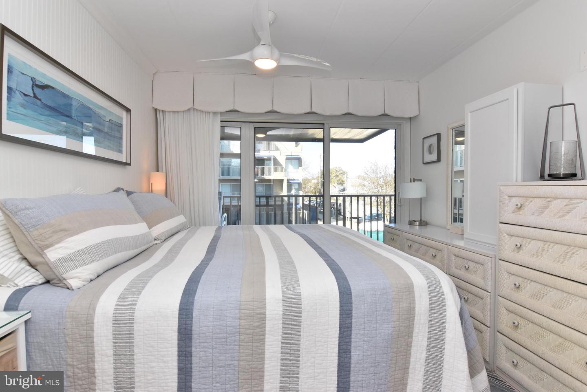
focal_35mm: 18
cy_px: 196
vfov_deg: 67.5
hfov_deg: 90.0
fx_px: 294
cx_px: 294
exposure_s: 1/80
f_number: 11
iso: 800
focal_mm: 12
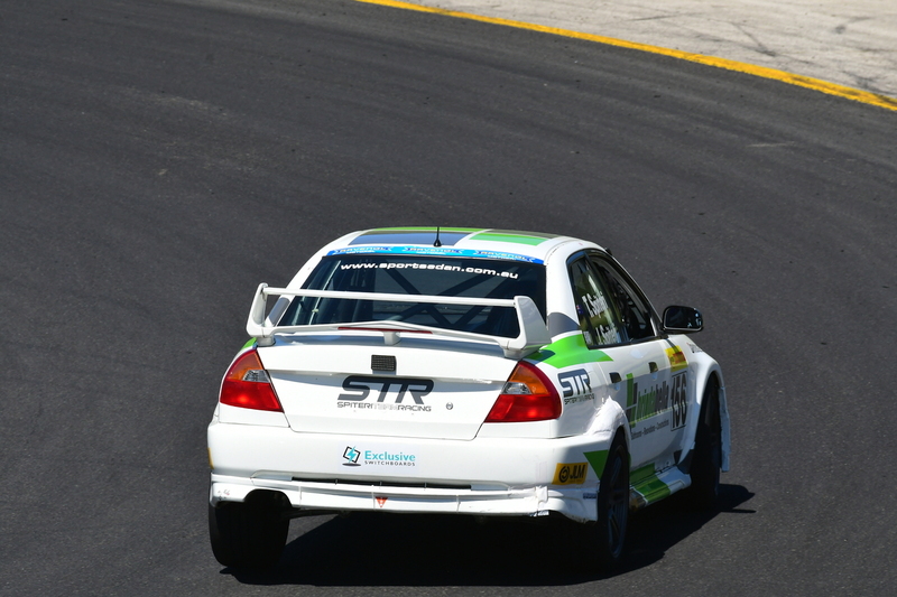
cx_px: 448
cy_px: 298
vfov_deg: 2.3
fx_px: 14572
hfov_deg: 3.5
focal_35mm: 585
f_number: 13
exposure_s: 1/640
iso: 500
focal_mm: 390
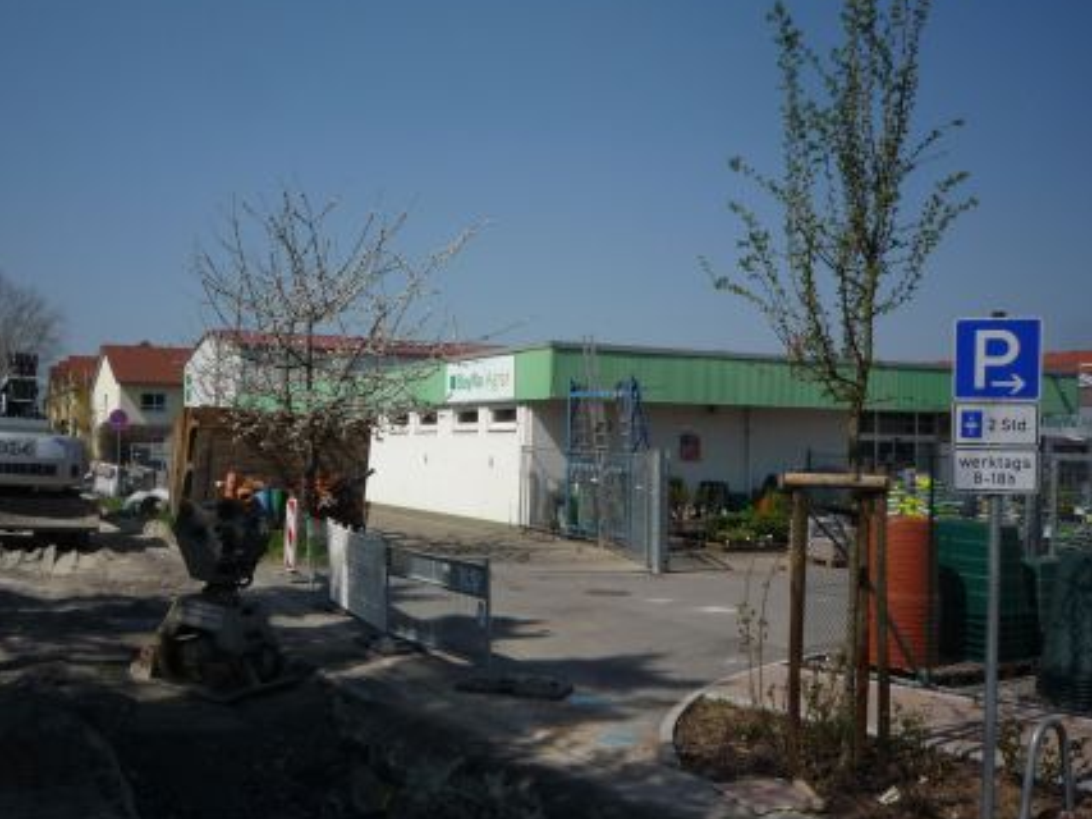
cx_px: 488
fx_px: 1135
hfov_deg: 51.3
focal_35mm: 36
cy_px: 427
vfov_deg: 39.6
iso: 100
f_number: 5.6
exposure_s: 1/800
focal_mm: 5.2
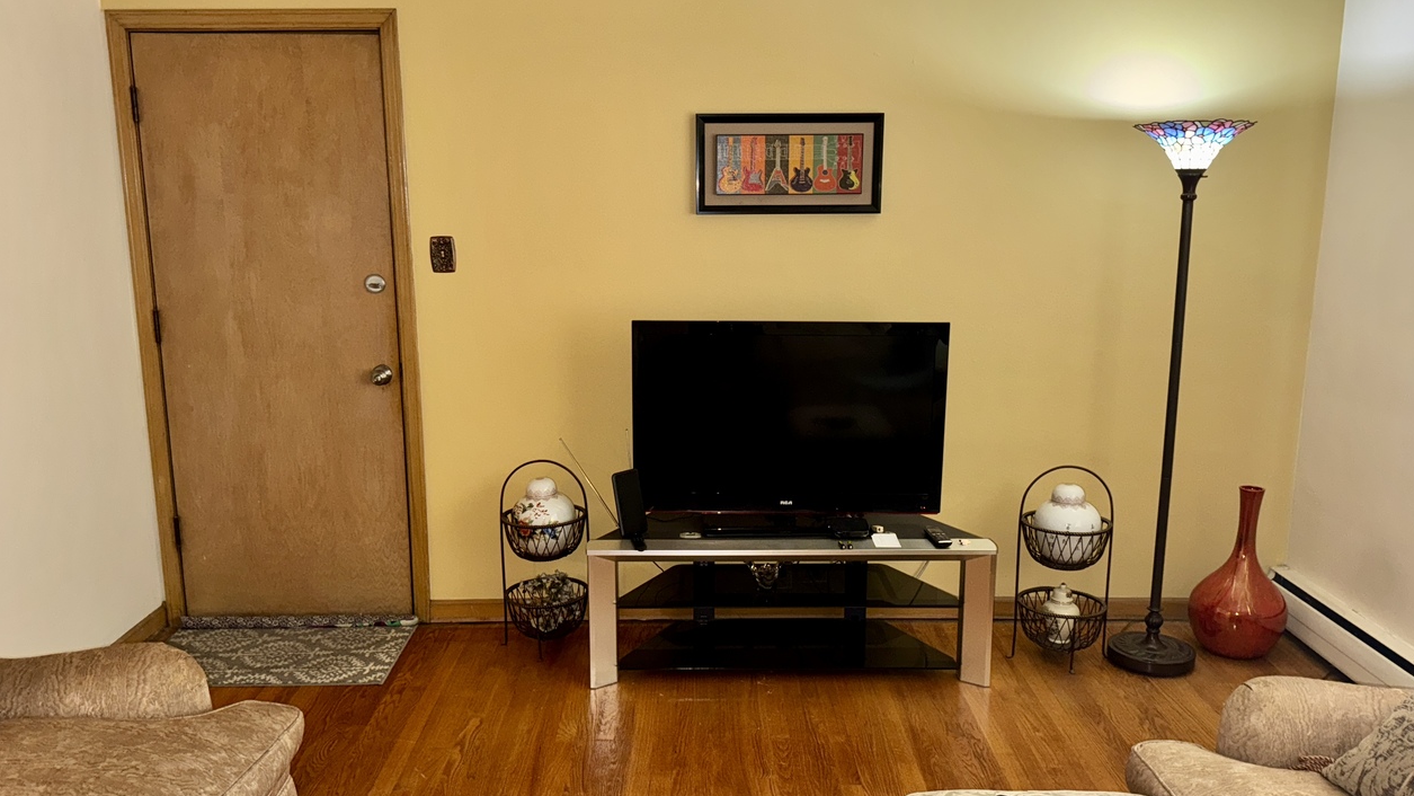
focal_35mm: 30
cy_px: 435
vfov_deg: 38.9
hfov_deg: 64.3
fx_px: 1125
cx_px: 717
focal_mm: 6.76
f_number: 1.78
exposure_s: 1/15
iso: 160
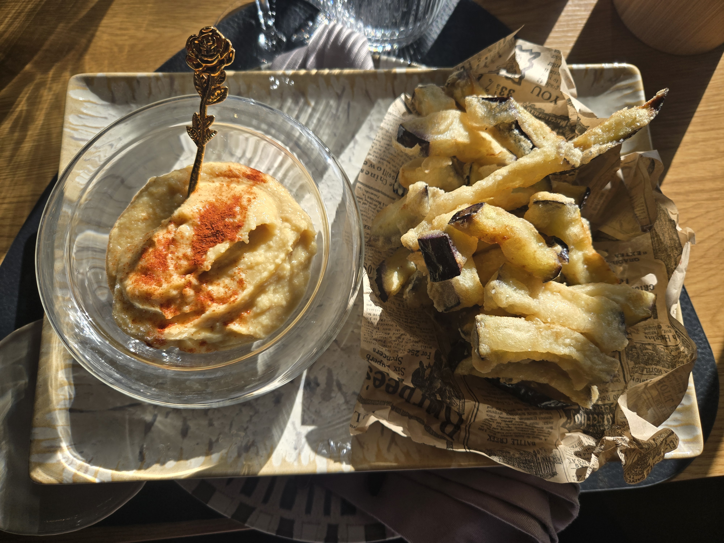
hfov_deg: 73.9
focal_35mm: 23
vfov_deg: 58.9
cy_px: 272
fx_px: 481
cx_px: 362
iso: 64
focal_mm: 5.4
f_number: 1.8
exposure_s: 1/2921
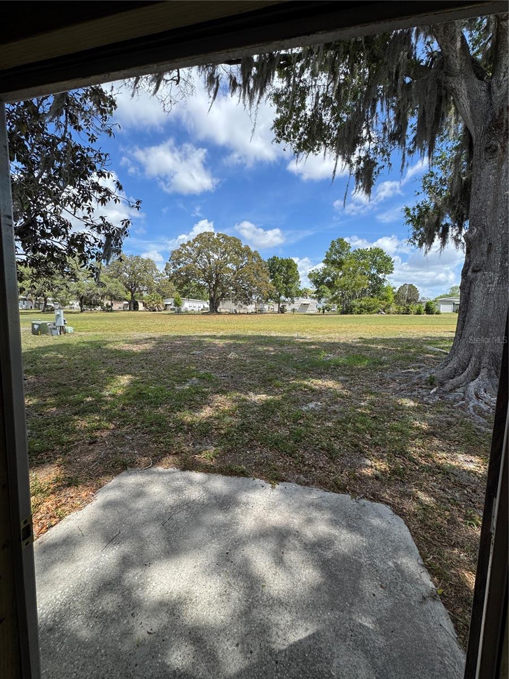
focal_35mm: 14
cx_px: 254
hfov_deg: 85.7
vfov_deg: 102.1
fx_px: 274
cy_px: 340
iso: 50
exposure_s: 1/1198
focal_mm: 2.22
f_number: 2.2
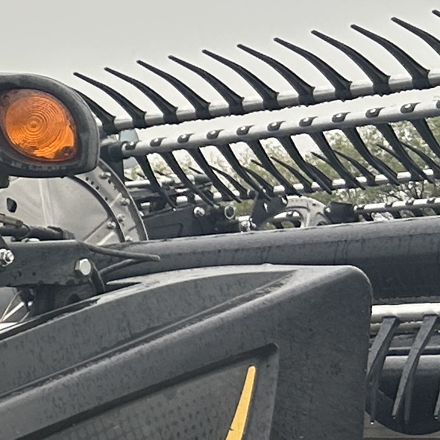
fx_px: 2258
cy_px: 438
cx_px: -901
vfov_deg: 11.0
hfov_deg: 9.0
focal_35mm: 157
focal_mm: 5.7
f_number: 1.5
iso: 50
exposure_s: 1/558
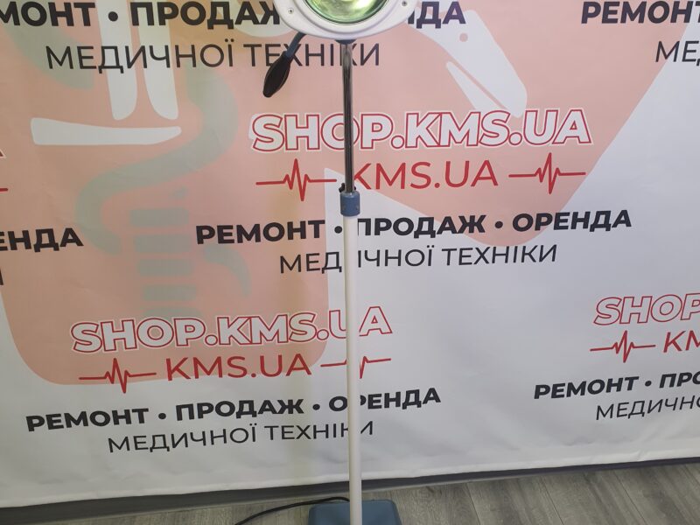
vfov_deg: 53.1
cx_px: 350
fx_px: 526
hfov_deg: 67.3
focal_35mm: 26
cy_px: 262
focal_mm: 4.3
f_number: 2.4
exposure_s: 1/50
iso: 160
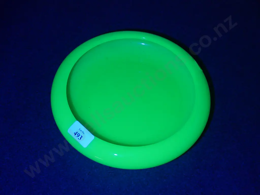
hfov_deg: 34.3
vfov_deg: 26.1
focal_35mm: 56
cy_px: 98
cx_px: 130
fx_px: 421
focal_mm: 28
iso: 3200
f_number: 5.3
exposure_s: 1/13
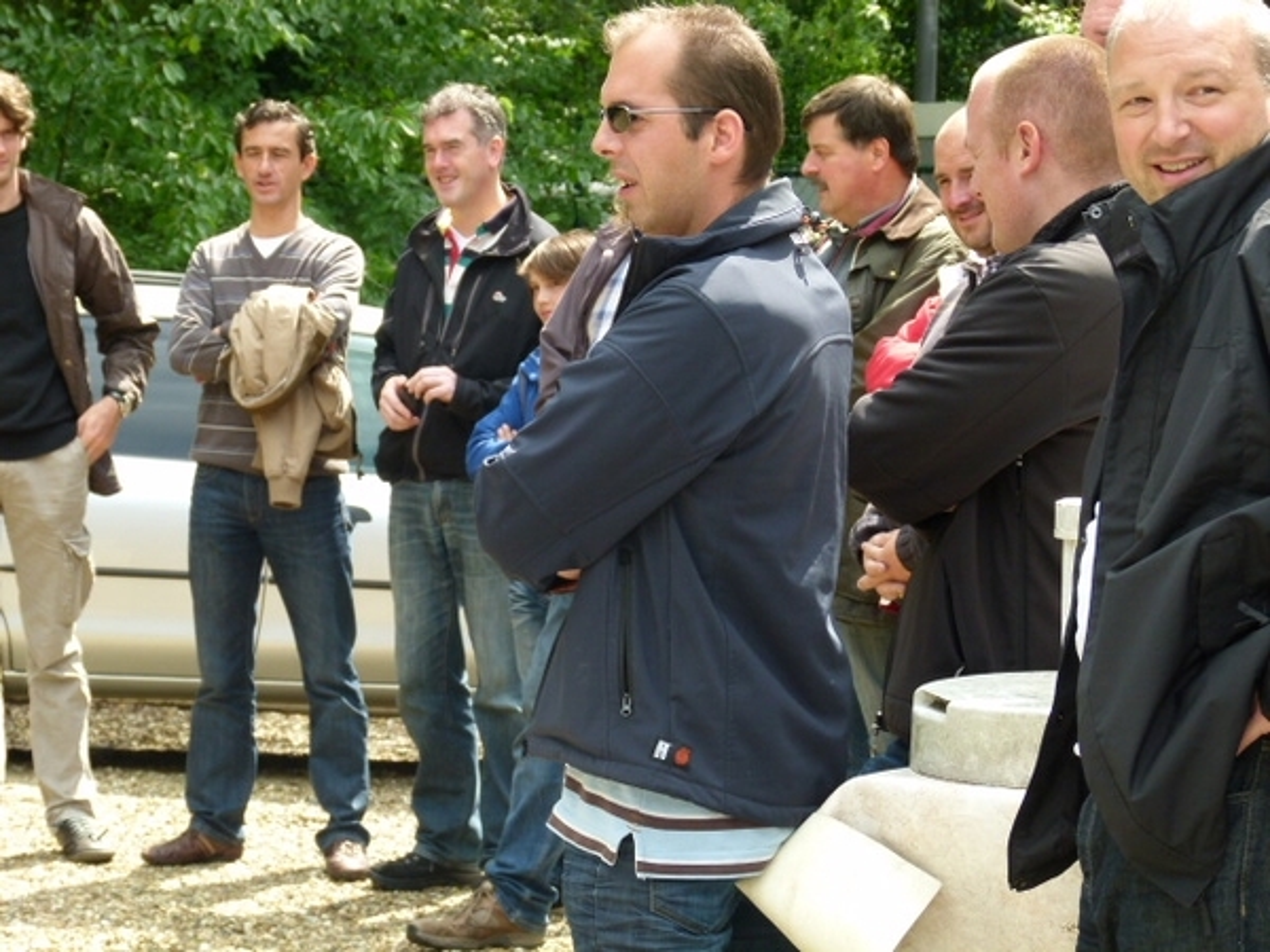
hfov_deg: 14.9
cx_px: 635
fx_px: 4843
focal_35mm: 132
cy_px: 476
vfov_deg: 11.2
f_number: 4
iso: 100
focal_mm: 23.7
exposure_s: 1/160
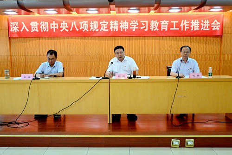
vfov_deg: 36.1
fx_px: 237
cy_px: 78
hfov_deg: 52.2
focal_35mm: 37
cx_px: 116
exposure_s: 1/60
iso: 3200
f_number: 4.2
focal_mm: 24.5
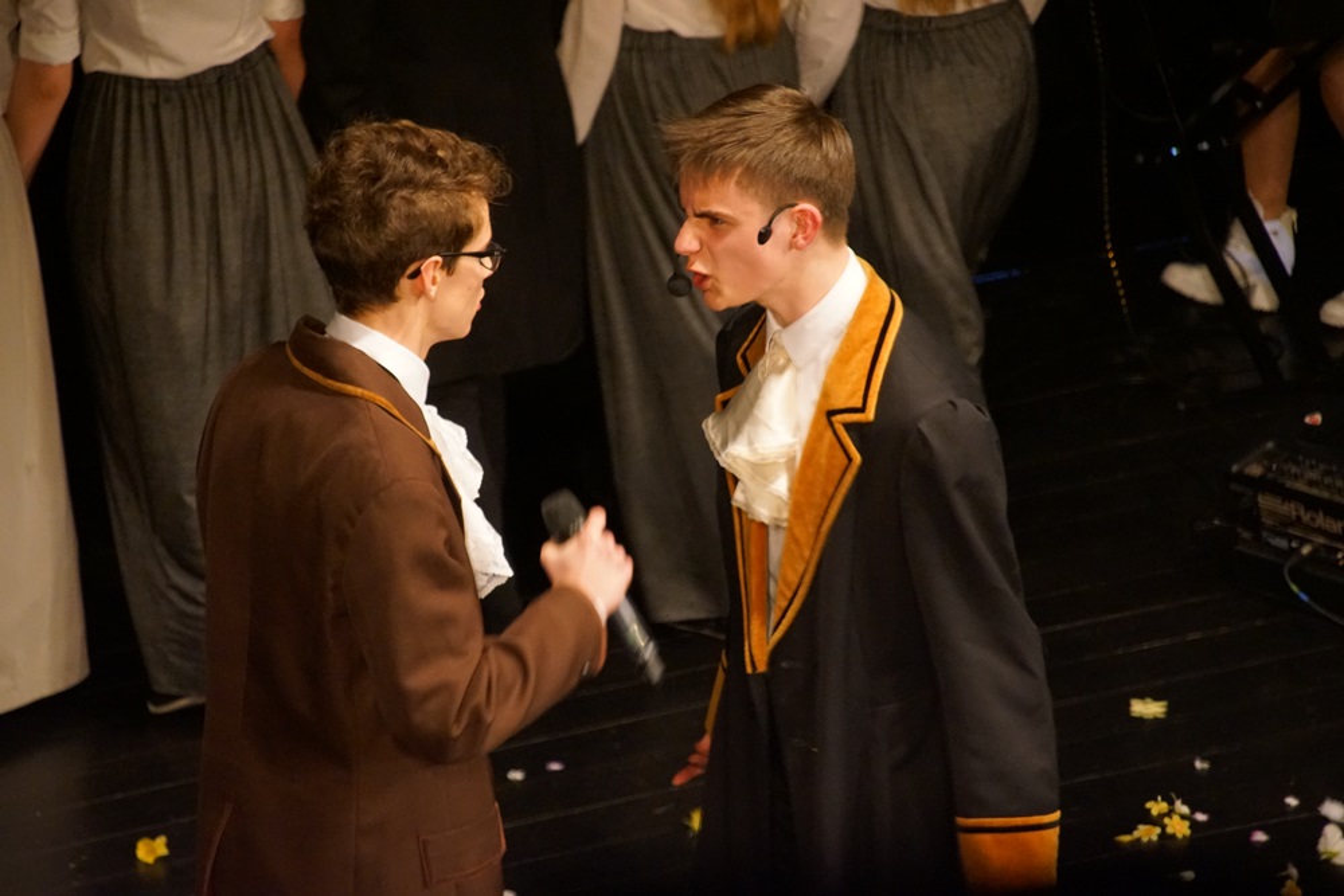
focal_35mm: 210
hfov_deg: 9.8
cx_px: 672
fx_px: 7841
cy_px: 448
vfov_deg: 6.5
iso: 3200
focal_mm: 140
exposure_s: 1/80
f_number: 5.6
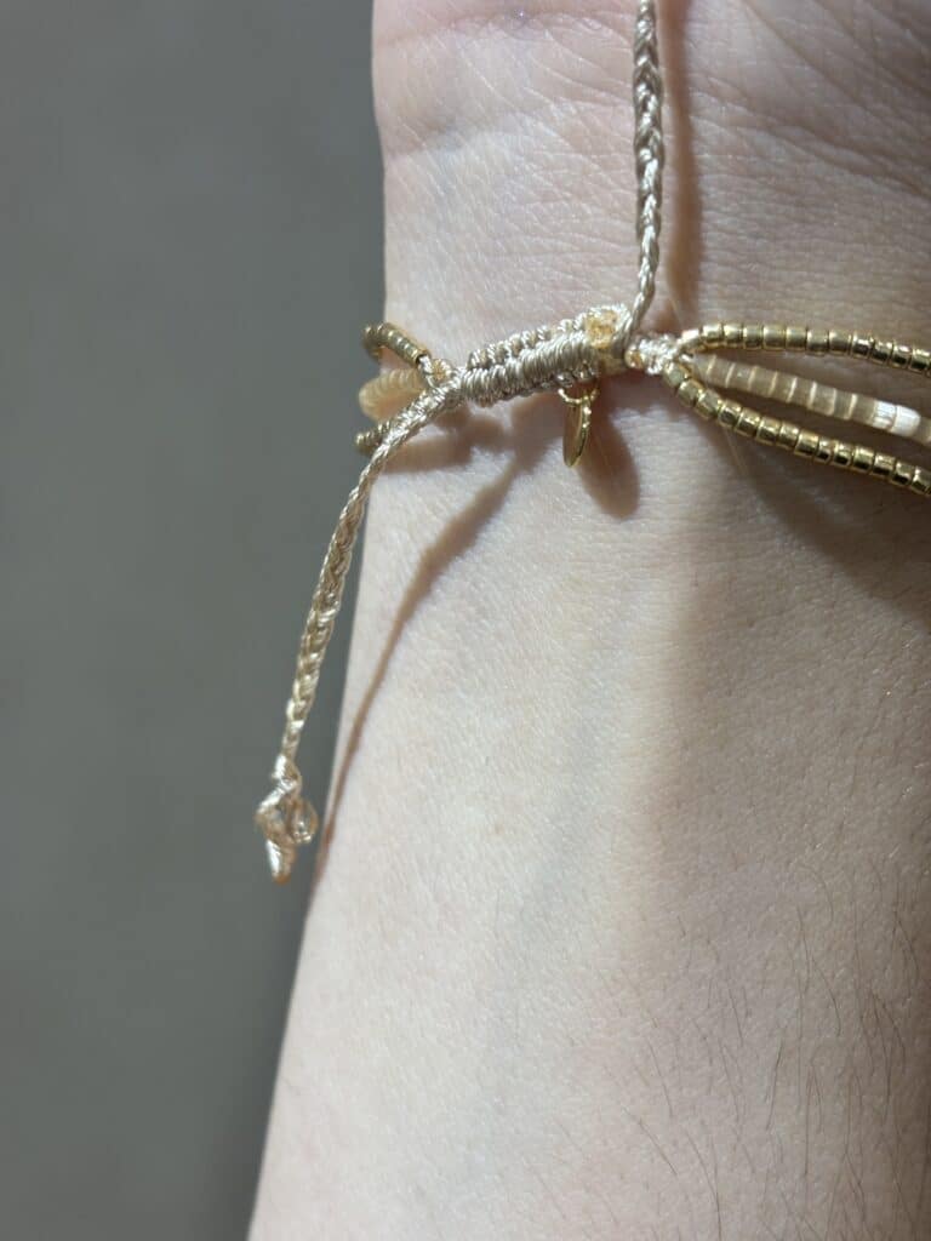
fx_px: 1865
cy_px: 620
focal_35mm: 52
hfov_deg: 28.0
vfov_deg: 36.8
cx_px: 466
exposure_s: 1/100
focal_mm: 5.96
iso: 40
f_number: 1.6
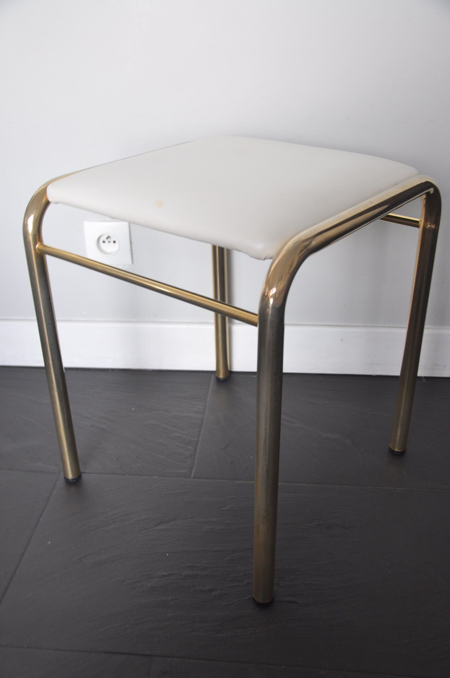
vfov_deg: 53.2
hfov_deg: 36.8
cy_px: 339
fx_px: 677
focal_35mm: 36
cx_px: 225
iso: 400
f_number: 4.5
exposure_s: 1/80
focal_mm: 24
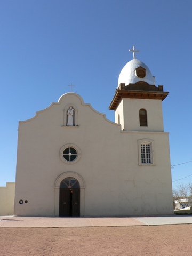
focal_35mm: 39
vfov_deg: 47.9
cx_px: 96
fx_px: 288
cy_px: 128
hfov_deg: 36.8
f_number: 5
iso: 80
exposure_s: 1/400
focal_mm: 6.5
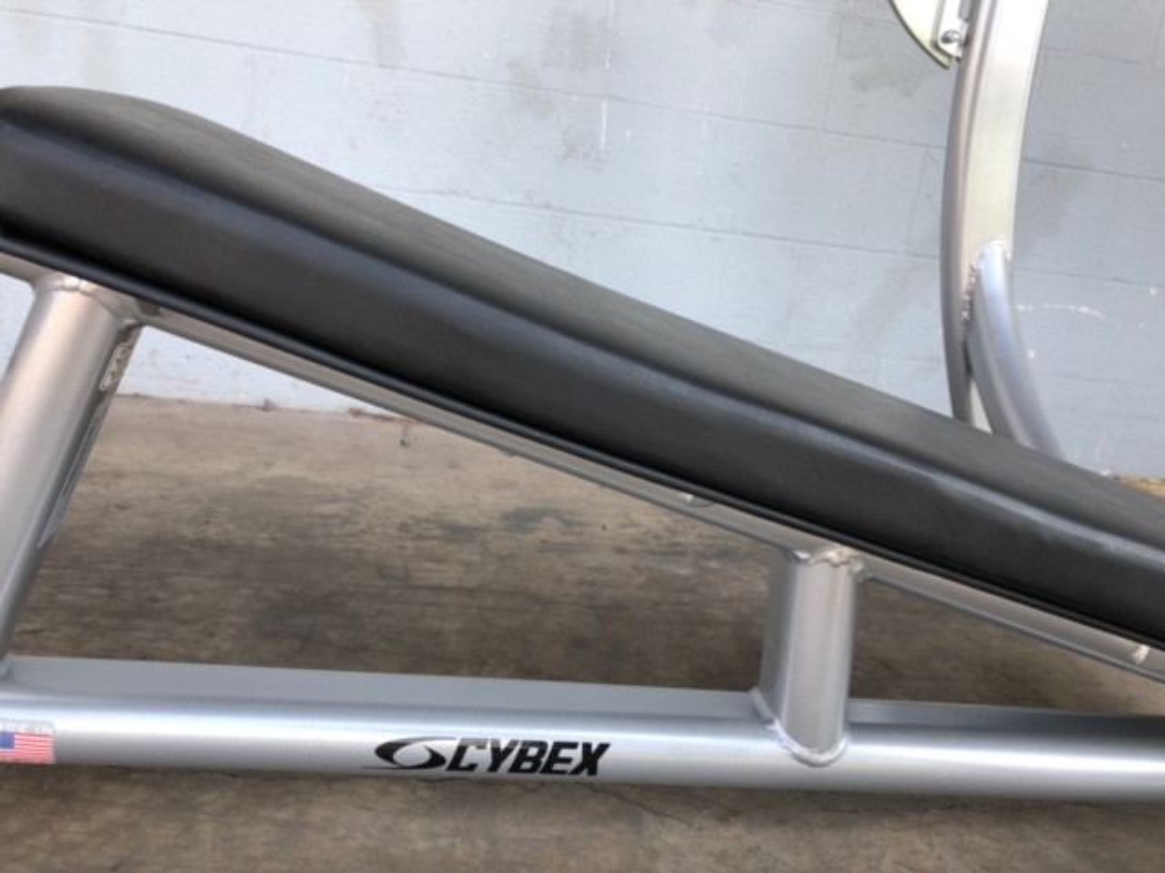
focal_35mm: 29
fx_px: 976
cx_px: 582
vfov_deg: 48.2
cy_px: 436
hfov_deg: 61.7
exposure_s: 1/159
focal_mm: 3.99
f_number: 1.8
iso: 20
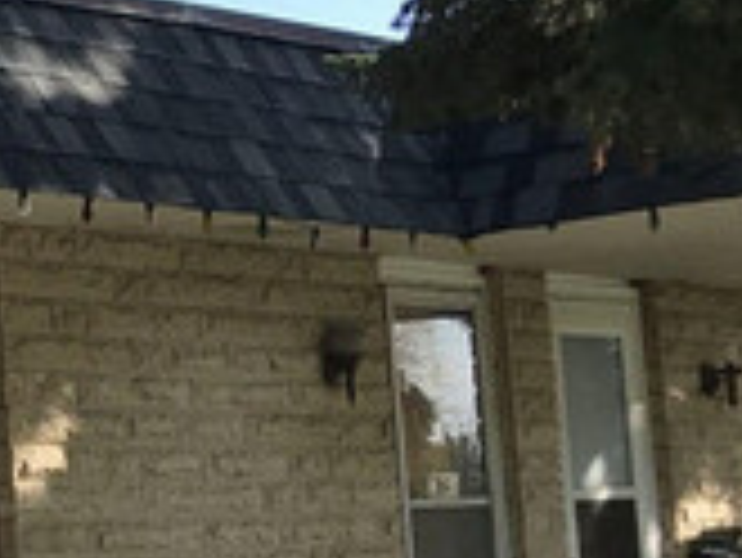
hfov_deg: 14.4
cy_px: 414
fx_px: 2488
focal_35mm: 116
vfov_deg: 12.7
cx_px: -699
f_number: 1.8
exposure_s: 1/894
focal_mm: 3.99
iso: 20
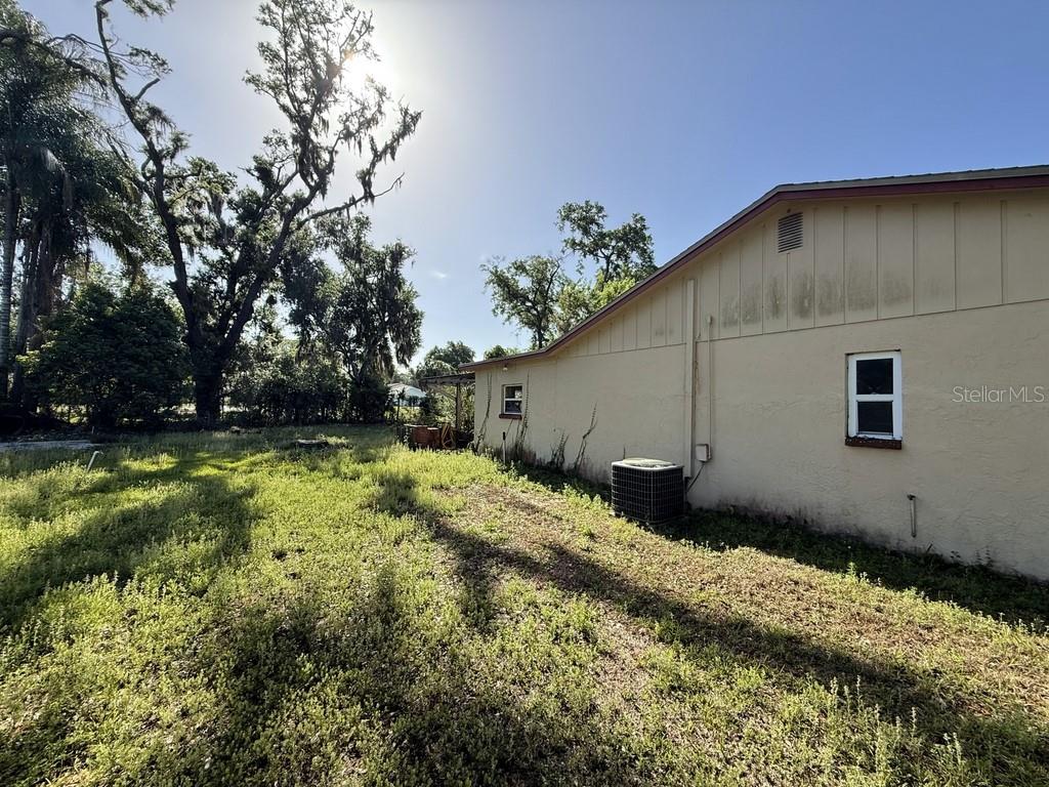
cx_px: 524
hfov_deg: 102.1
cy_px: 394
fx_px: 424
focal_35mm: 14
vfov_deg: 85.7
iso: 64
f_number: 2.2
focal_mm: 2.22
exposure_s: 1/1368
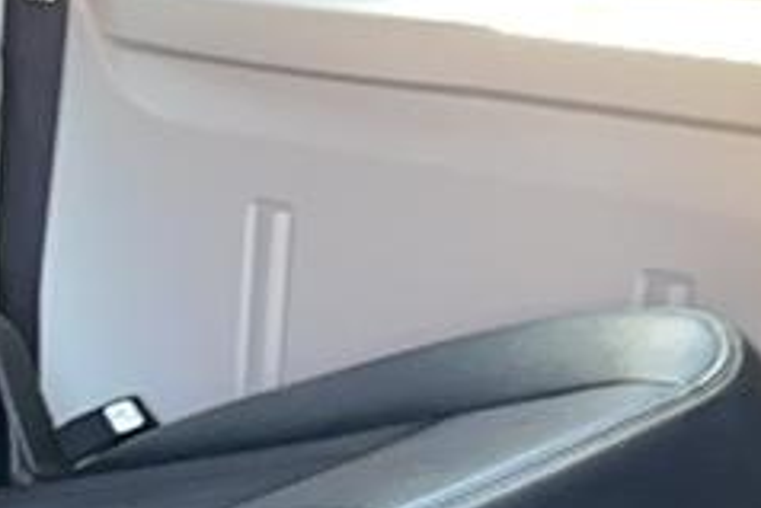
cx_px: -246
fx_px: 2834
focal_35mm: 134
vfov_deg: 10.2
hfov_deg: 14.6
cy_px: 524
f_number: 1.78
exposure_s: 1/60
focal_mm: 6.86
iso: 320
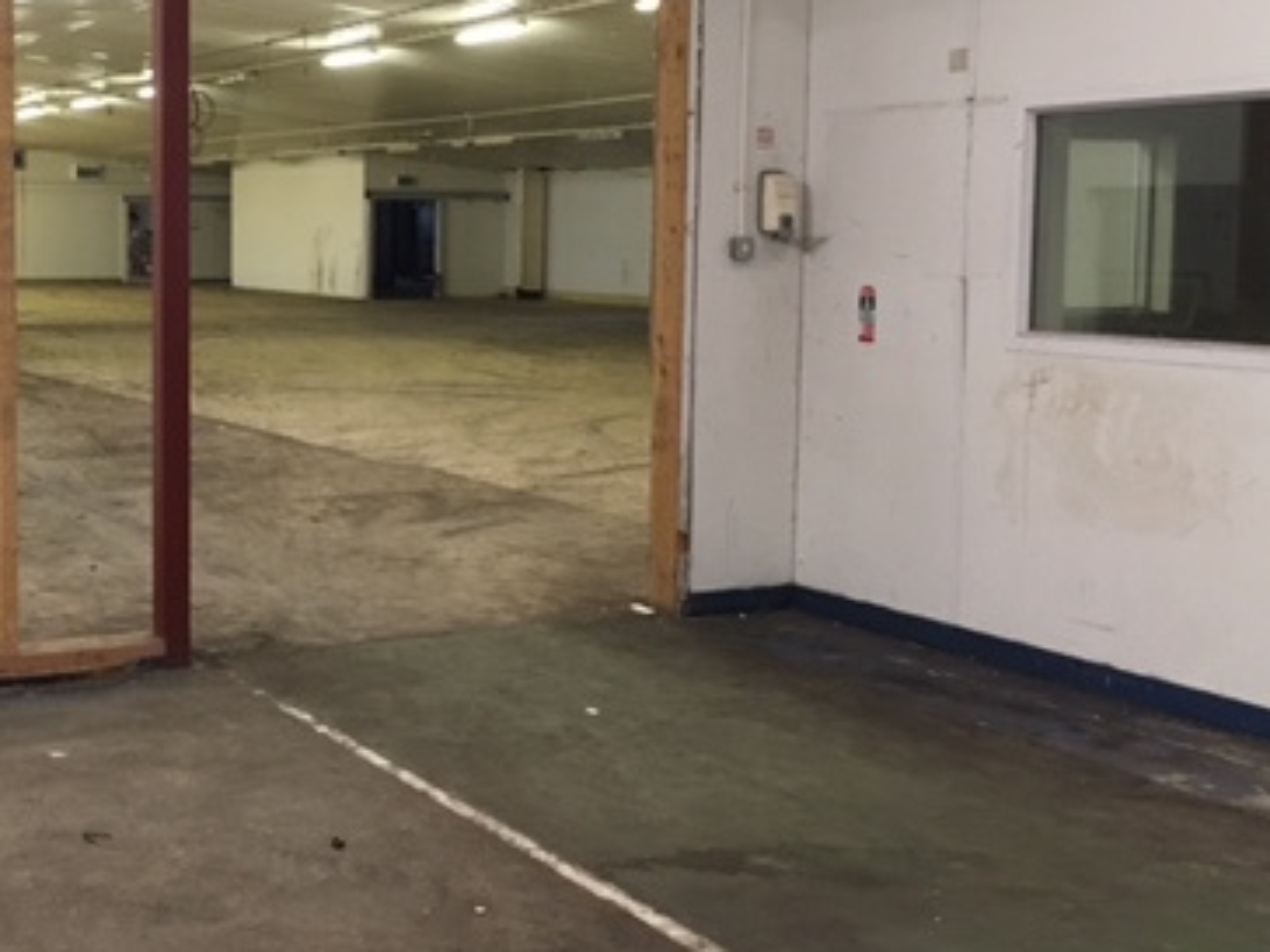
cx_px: 359
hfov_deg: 36.8
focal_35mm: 51
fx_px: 1871
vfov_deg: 28.5
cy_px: 380
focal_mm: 4.15
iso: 200
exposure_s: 1/33
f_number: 2.2
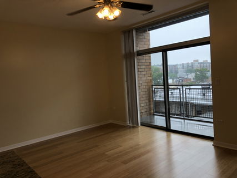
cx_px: 118
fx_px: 192
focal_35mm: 28
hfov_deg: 63.5
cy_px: 89
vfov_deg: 49.7
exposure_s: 1/120
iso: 50
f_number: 1.8
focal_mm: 4
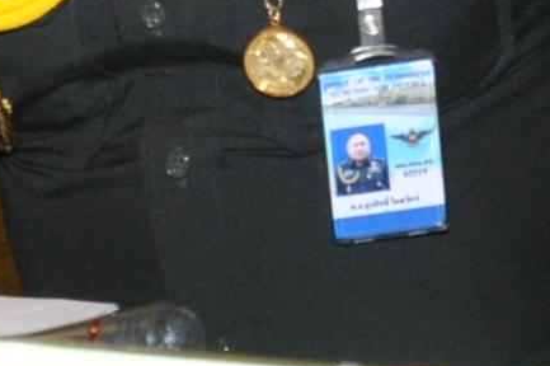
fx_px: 3740
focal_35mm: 245
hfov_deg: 8.3
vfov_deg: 5.6
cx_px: 744
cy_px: -132
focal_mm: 22
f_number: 5.6
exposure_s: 1/60
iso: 800
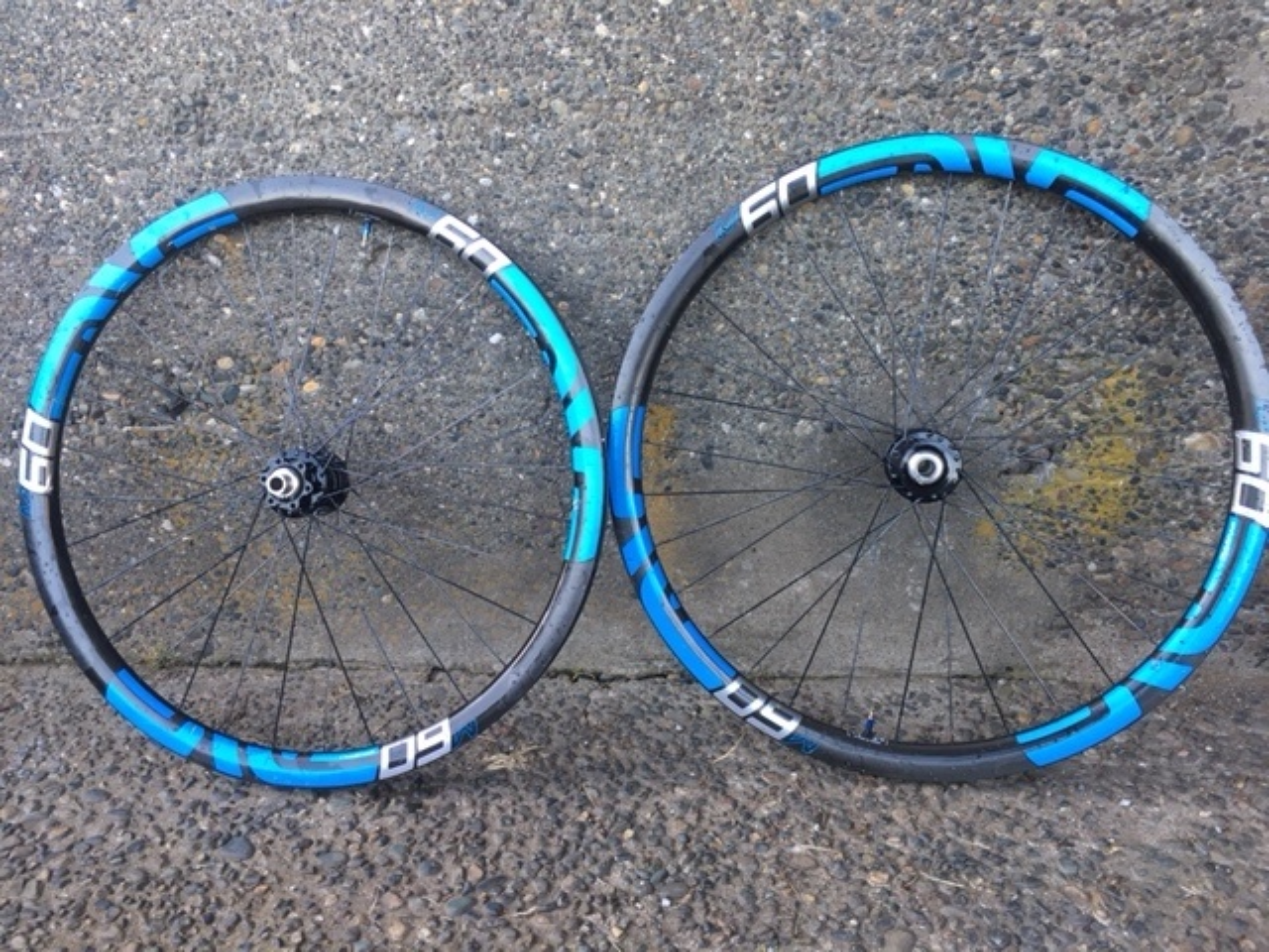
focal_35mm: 29
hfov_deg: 61.7
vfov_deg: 48.2
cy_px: 476
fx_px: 1063
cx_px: 634
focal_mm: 4.15
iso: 50
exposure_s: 1/30
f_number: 2.2
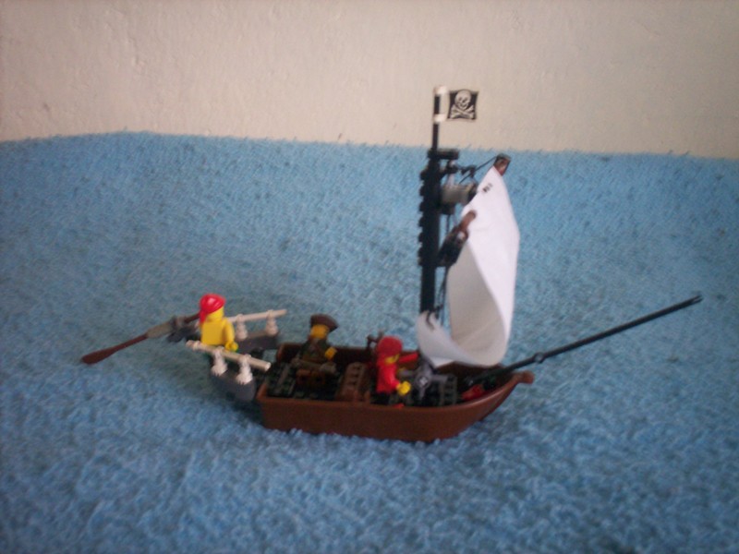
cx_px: 370
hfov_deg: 51.4
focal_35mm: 36
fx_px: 769
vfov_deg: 39.7
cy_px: 277
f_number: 4.5
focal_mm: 6
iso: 200
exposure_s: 1/8
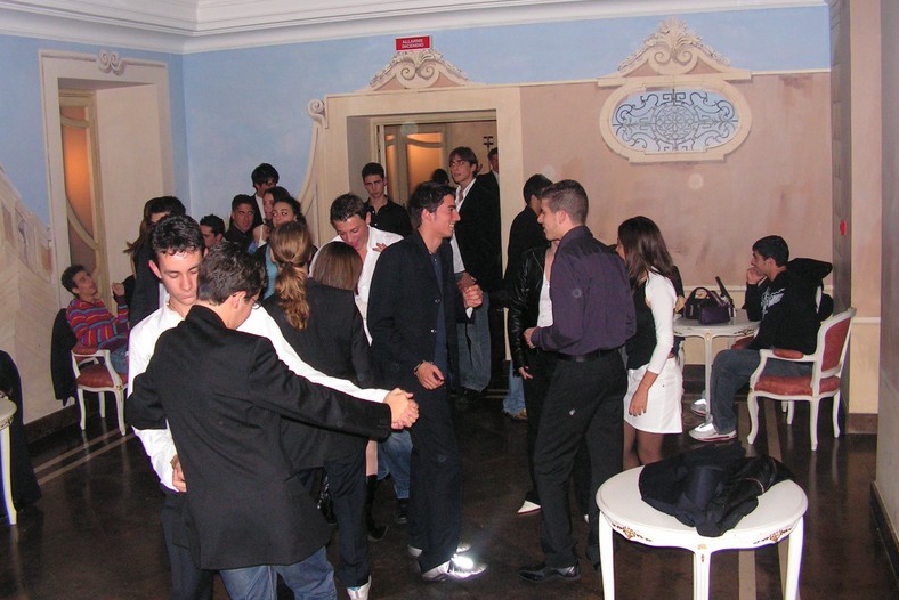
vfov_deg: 35.0
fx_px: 949
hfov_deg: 50.7
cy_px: 267
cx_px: 455
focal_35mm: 38
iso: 200
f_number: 3.2
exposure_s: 1/40
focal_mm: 6
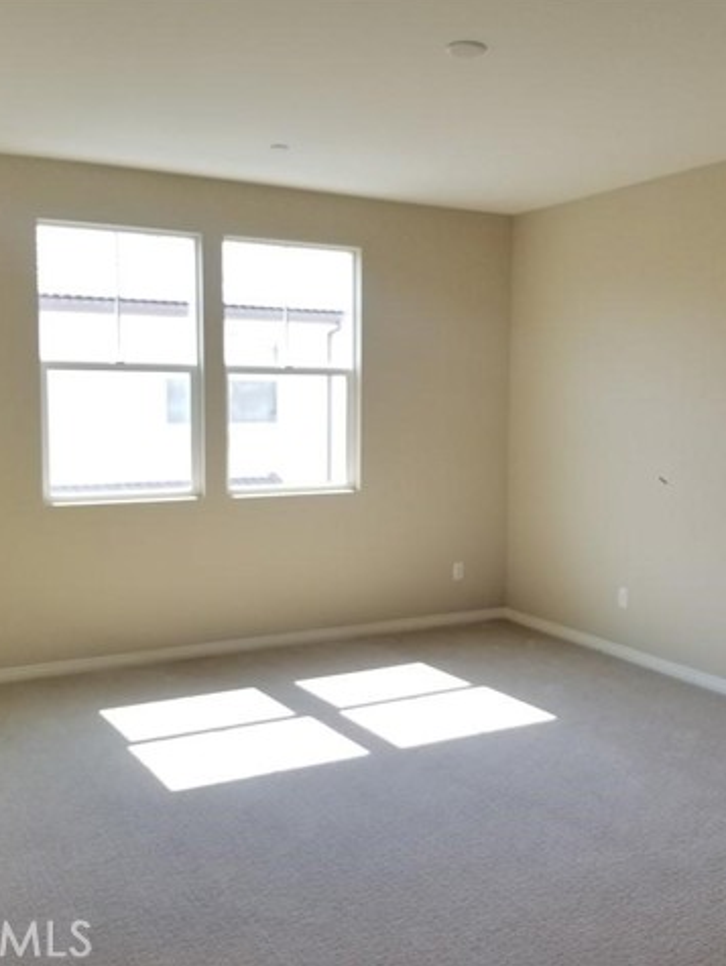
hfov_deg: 40.7
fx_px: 977
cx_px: 401
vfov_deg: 52.6
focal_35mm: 35
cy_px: 480
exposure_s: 1/120
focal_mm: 4.3
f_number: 1.7
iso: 64
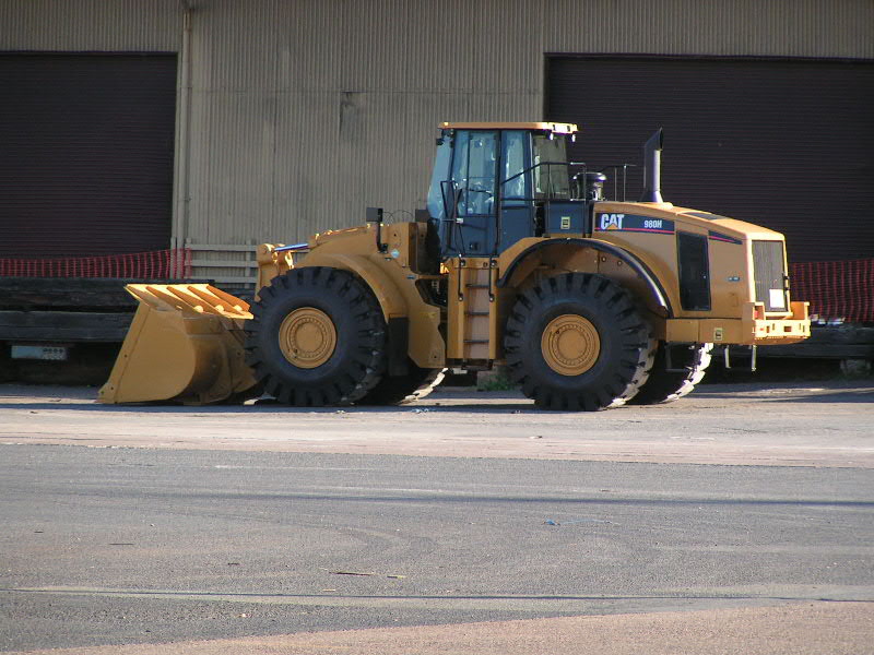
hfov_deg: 6.1
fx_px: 8231
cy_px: 328
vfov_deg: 4.6
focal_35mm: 326
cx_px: 437
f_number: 3.5
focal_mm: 49.8
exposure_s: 1/400
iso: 64
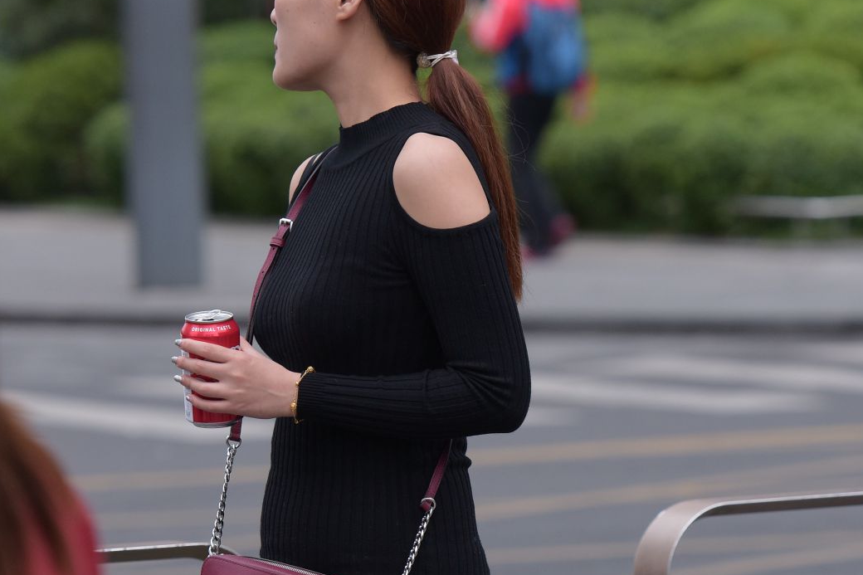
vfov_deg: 4.2
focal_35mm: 327
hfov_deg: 6.3
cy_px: 650
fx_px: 7837
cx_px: 484
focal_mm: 140
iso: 500
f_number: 4
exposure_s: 1/800
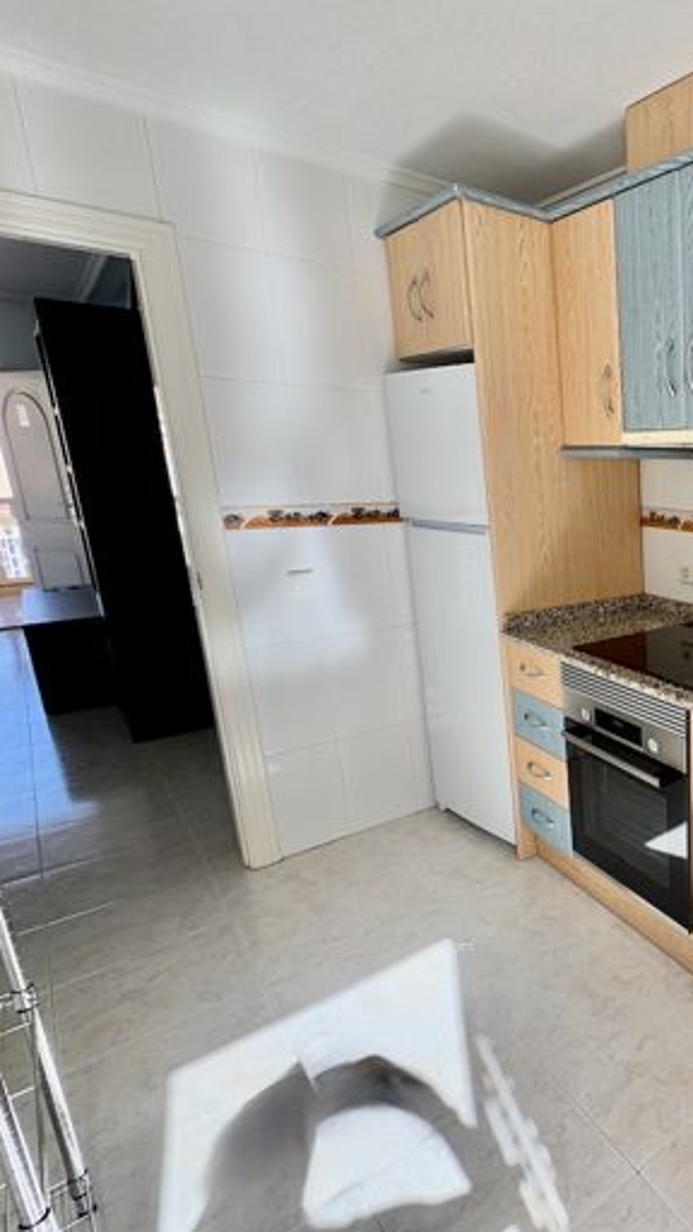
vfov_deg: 83.8
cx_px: 786
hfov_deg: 41.2
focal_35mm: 21
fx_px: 686
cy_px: 628
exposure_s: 1/197
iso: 40
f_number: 2.2
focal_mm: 2.22
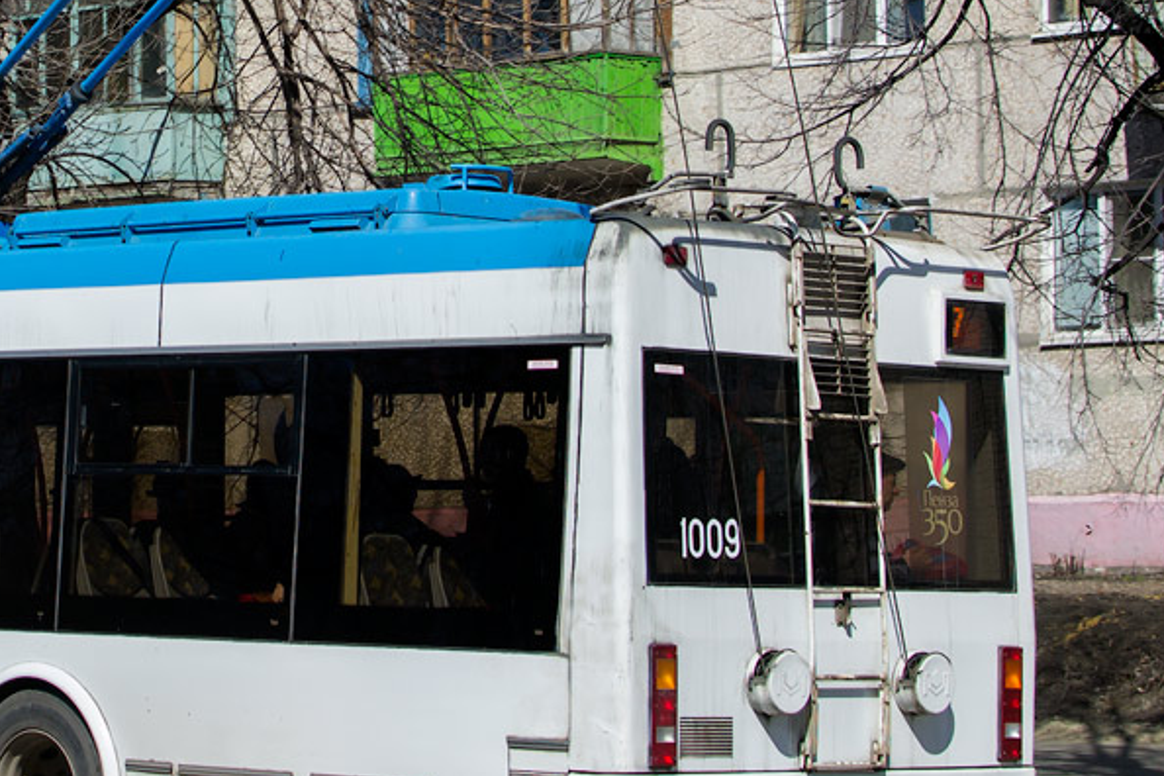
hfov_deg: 18.9
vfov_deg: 12.9
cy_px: 192
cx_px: 78
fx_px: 3427
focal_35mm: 106
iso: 200
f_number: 6.3
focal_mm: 35
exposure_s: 1/1000
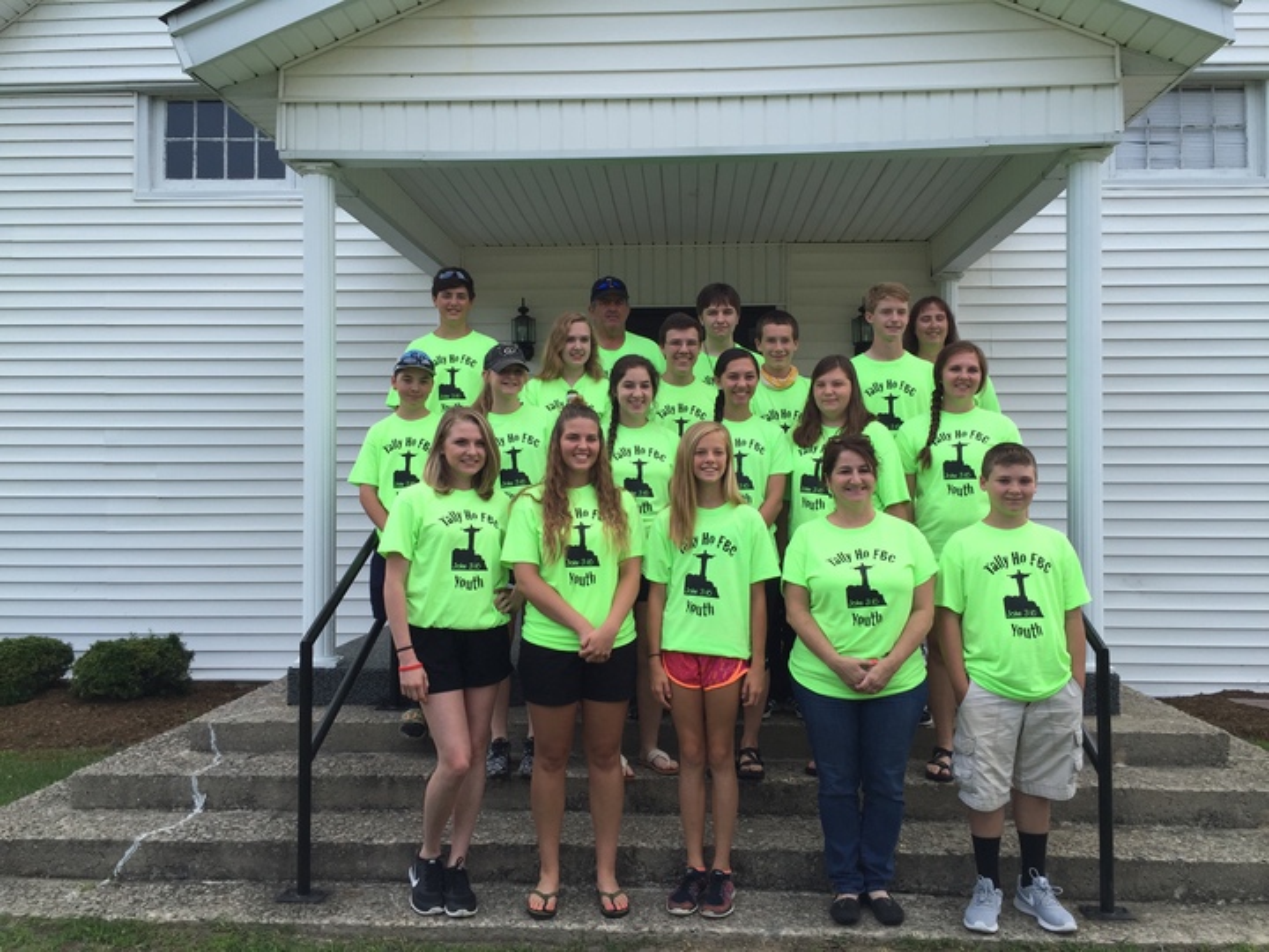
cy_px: 476
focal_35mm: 29
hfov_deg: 61.7
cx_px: 634
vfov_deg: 48.2
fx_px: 1063
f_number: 2.2
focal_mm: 4.15
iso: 32
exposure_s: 1/565
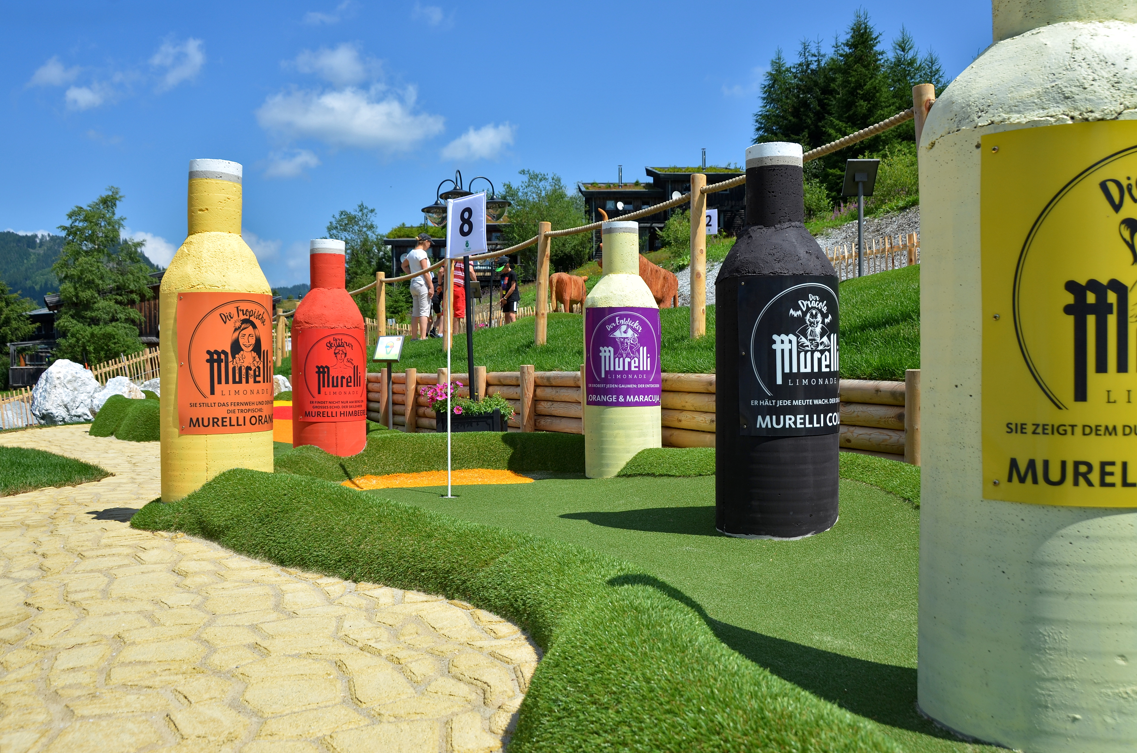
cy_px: 376
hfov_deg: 62.0
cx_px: 568
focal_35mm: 30
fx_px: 946
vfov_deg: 43.4
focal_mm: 20
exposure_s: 1/500
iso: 160
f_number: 8
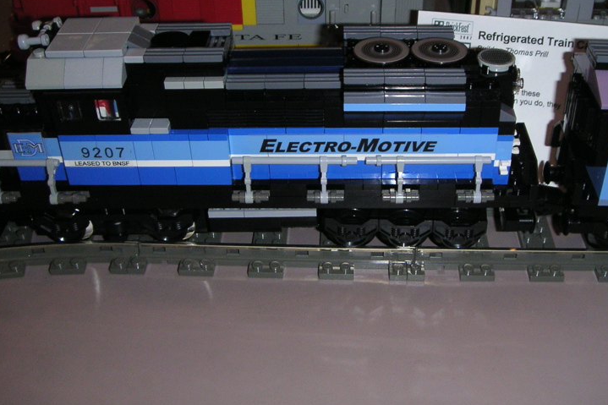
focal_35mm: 44
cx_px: 295
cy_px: 167
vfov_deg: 30.4
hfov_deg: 44.5
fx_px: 743
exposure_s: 1/45
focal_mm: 6
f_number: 6.7
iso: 160
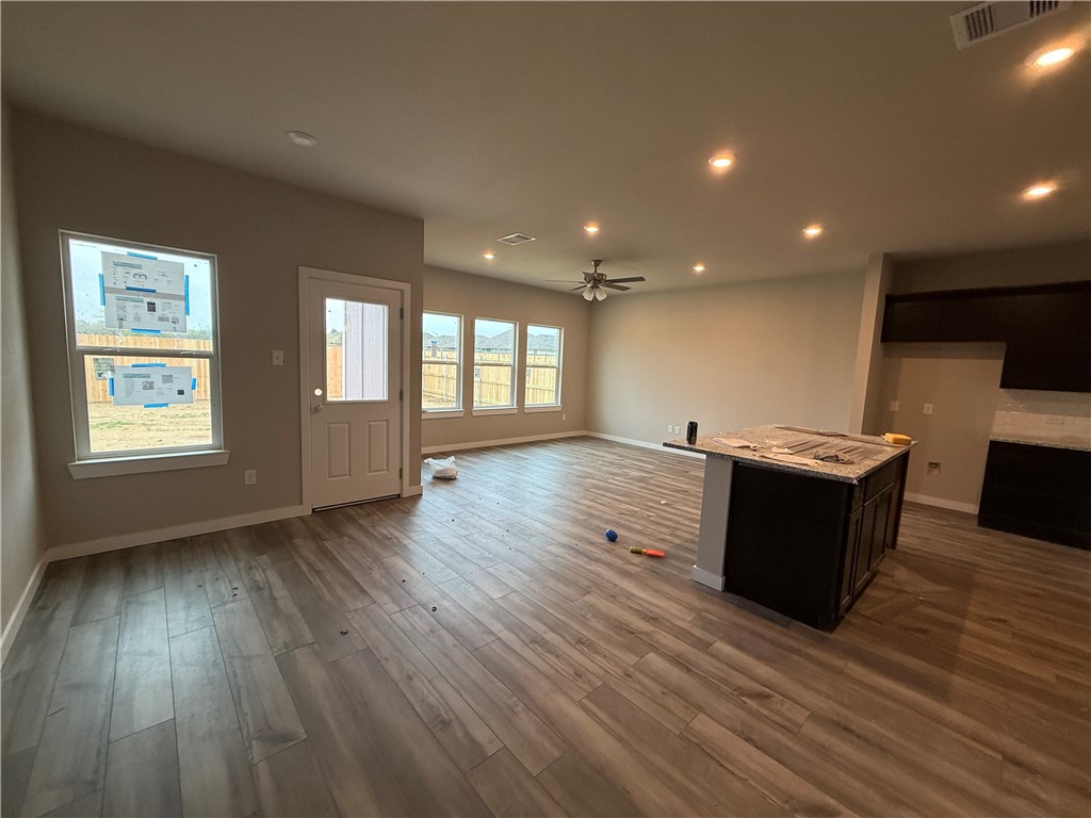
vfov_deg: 85.7
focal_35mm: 14
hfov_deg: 102.1
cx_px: 546
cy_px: 409
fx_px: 441
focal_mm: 2.22
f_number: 2.2
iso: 100
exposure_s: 1/120
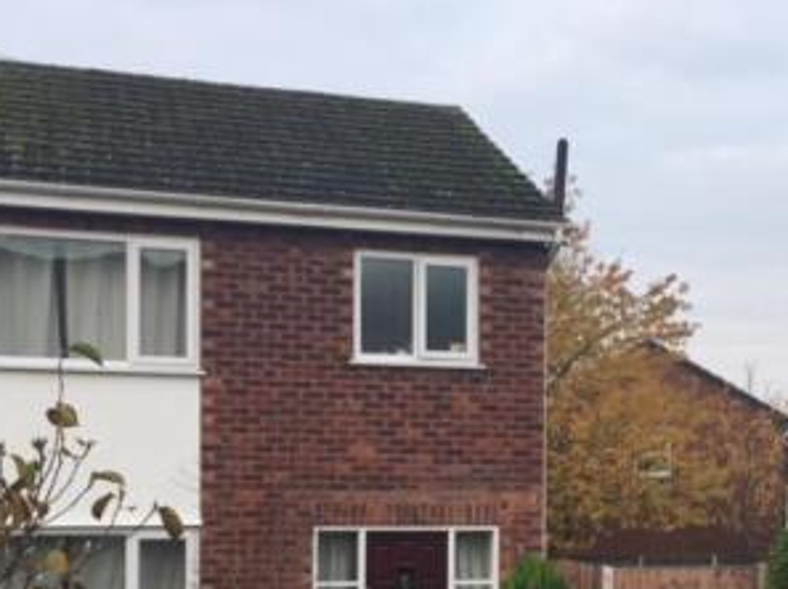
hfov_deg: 33.7
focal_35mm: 57
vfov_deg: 25.1
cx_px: 460
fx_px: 1296
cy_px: 492
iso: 32
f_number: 2.2
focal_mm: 4.15
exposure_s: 1/120
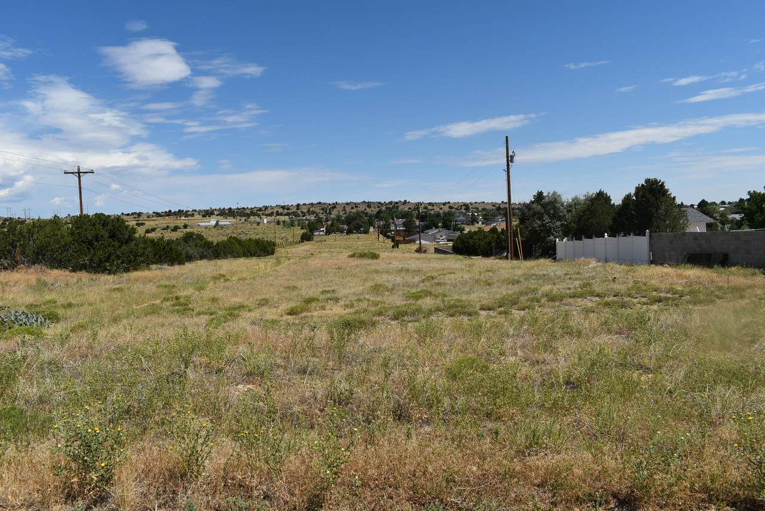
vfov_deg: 48.0
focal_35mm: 27
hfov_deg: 67.3
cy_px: 256
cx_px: 382
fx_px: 574
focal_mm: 18
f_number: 9
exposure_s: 1/320
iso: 100
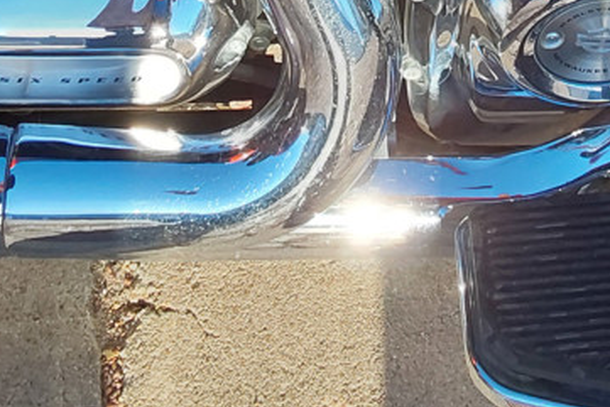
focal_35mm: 86
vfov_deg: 14.6
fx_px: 1458
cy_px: -240
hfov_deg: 23.5
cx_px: 430
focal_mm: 2.91
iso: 50
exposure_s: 1/429
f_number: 1.9
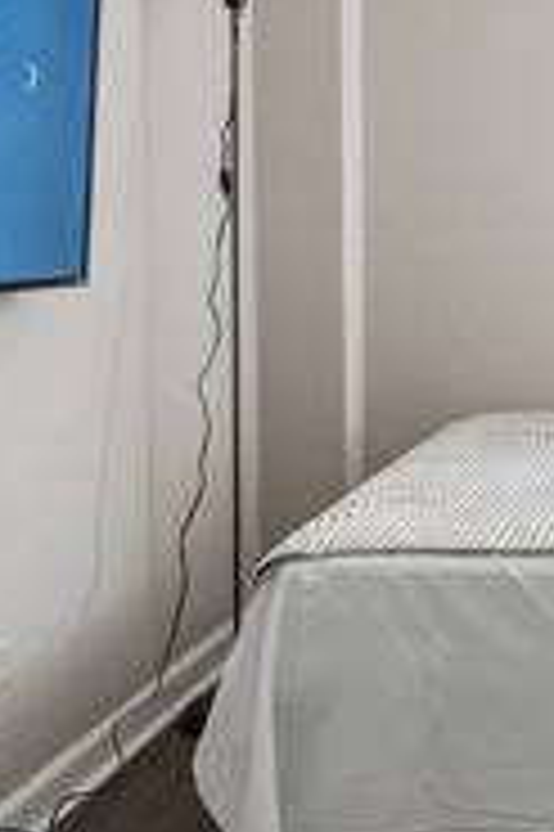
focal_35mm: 52
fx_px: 1202
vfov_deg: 37.5
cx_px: 757
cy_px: 229
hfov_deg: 22.6
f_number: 8
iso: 400
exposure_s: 1/6
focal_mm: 16
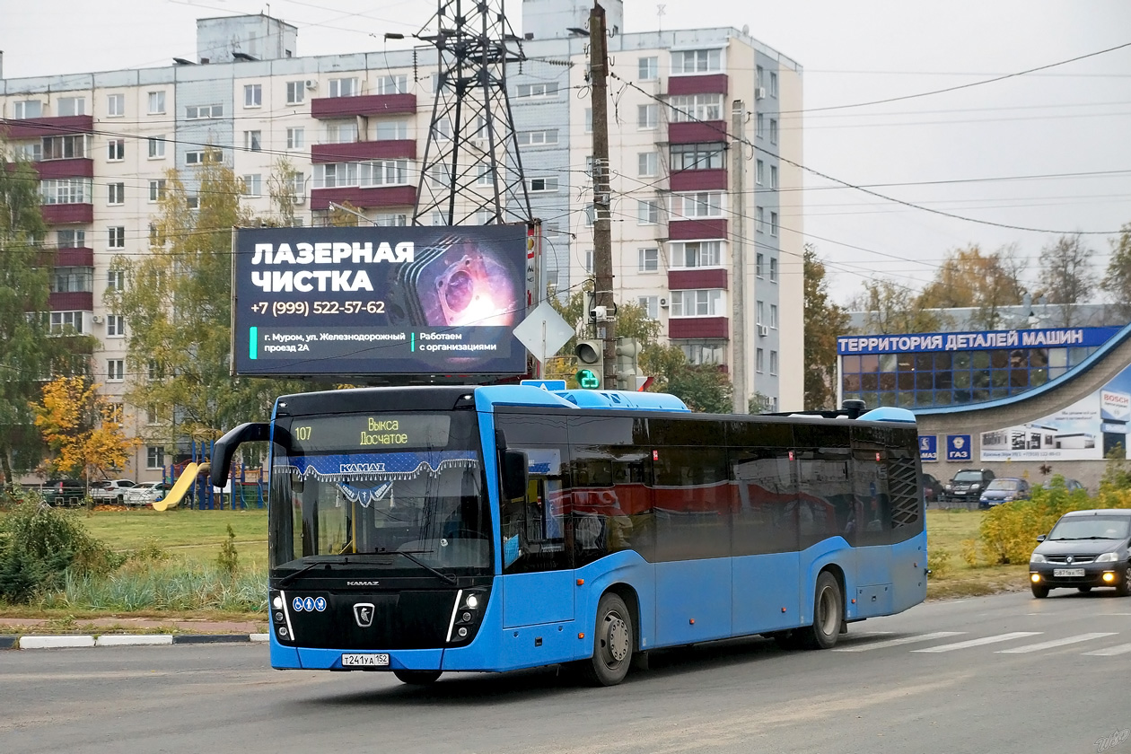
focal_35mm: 75
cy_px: 377
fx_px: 2356
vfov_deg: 18.2
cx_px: 566
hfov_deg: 27.0
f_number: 5
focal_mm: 50
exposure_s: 1/500
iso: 800
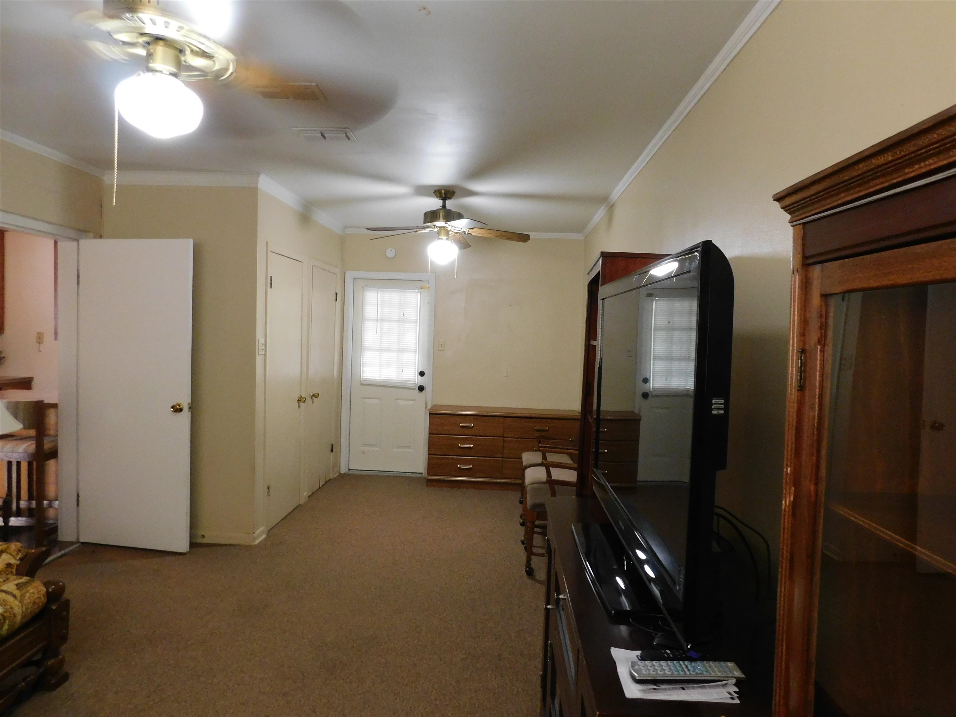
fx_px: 635
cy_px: 358
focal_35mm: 23
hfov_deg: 73.9
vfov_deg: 58.9
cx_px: 478
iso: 400
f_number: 3
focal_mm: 4
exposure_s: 1/25
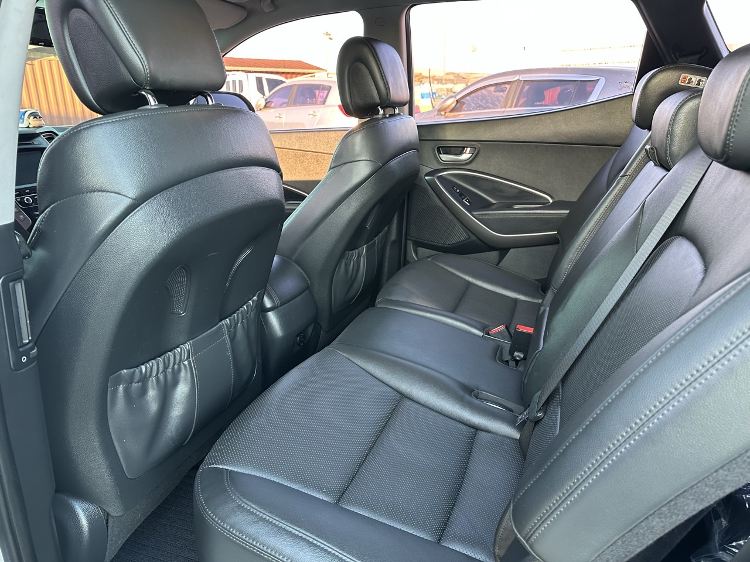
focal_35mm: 24
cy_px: 281
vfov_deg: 56.8
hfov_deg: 71.6
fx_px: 520
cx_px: 375
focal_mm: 6.86
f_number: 1.78
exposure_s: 1/60
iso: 250
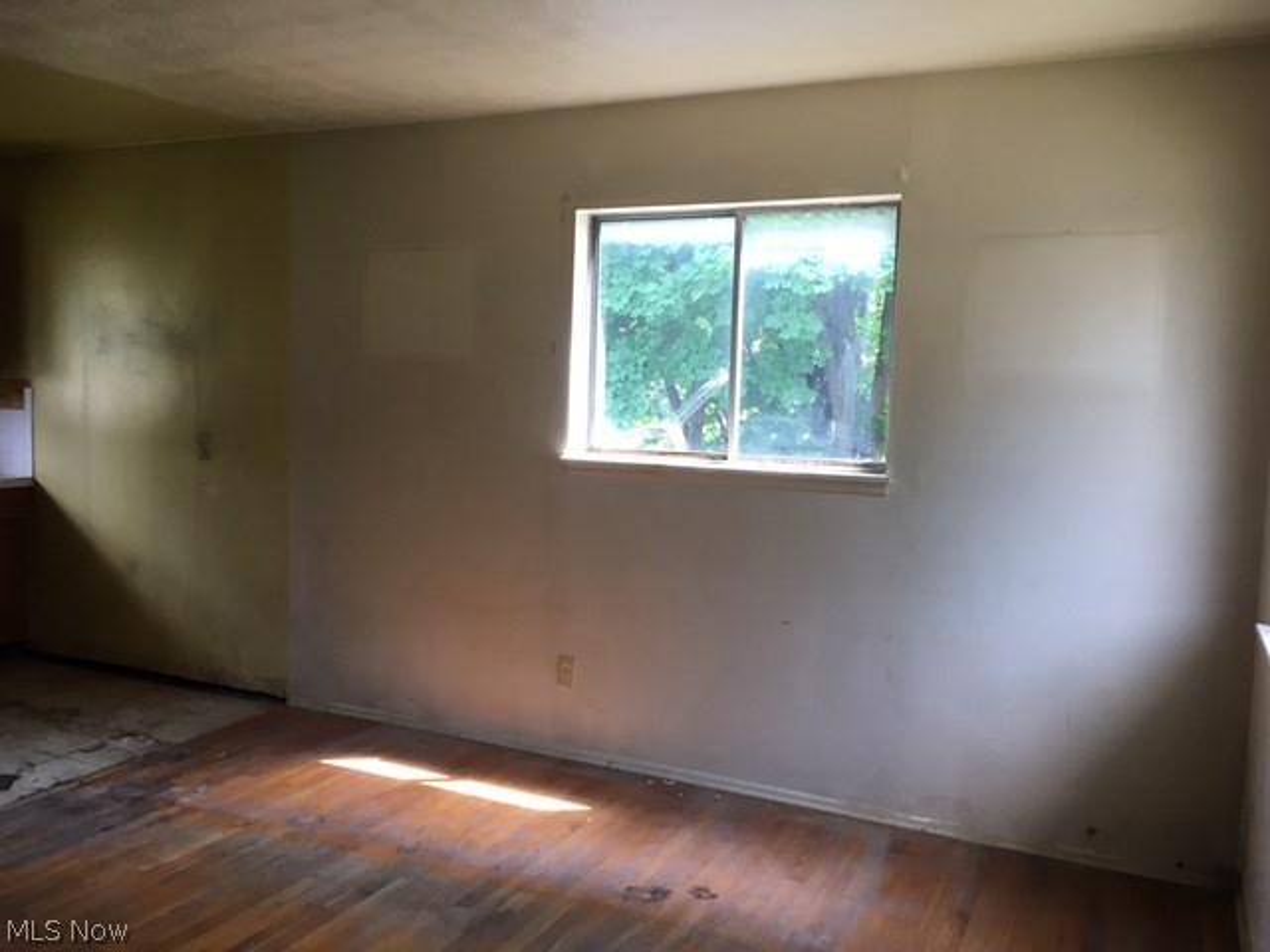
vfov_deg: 48.2
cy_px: 476
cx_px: 635
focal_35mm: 29
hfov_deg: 61.7
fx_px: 1064
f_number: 2.2
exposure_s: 1/40
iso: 25
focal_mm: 4.15
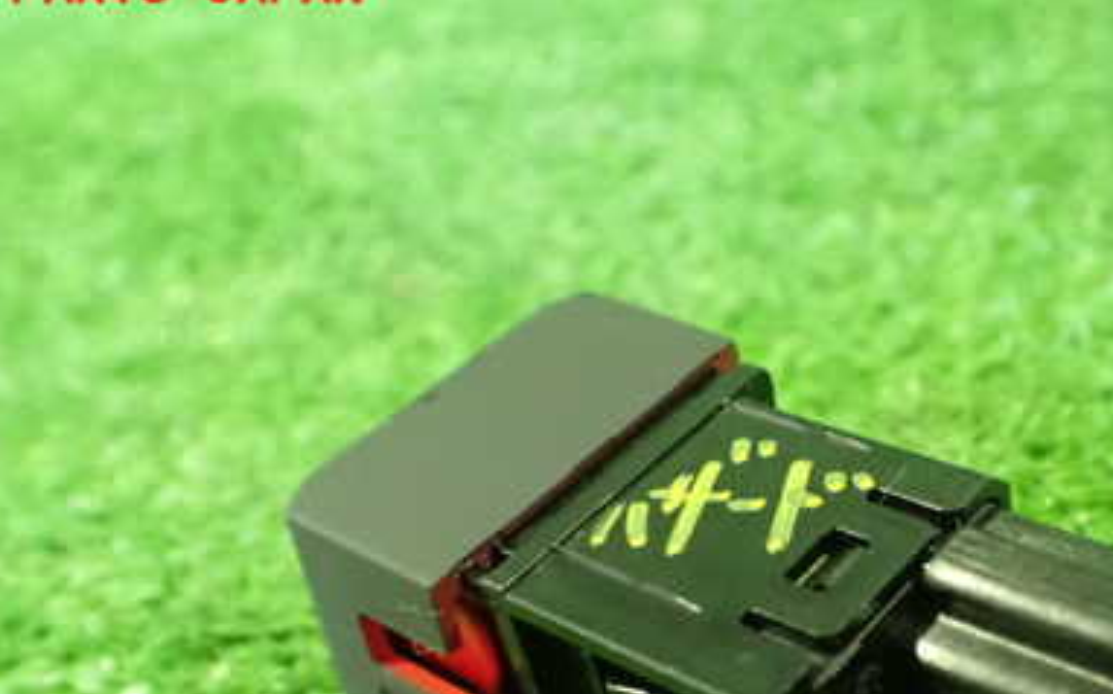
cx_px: 708
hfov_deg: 40.0
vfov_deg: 25.1
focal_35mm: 50
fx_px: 1515
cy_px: 604
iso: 1600
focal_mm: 5.4
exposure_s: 1/25
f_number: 2.3
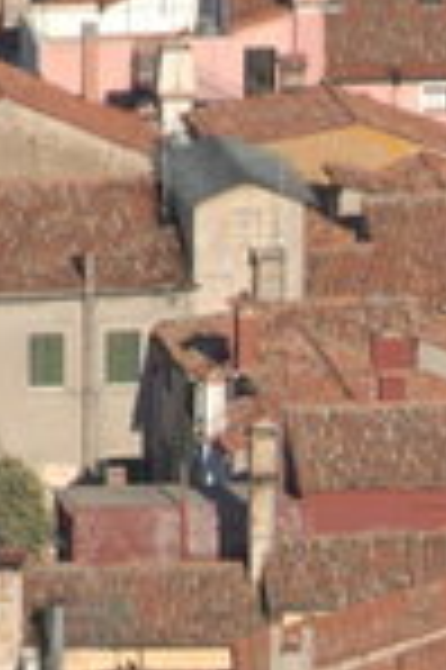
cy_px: 1070
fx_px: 26988
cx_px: 887
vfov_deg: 1.4
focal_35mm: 1449
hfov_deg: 0.9
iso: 200
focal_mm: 200
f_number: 8
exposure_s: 1/640
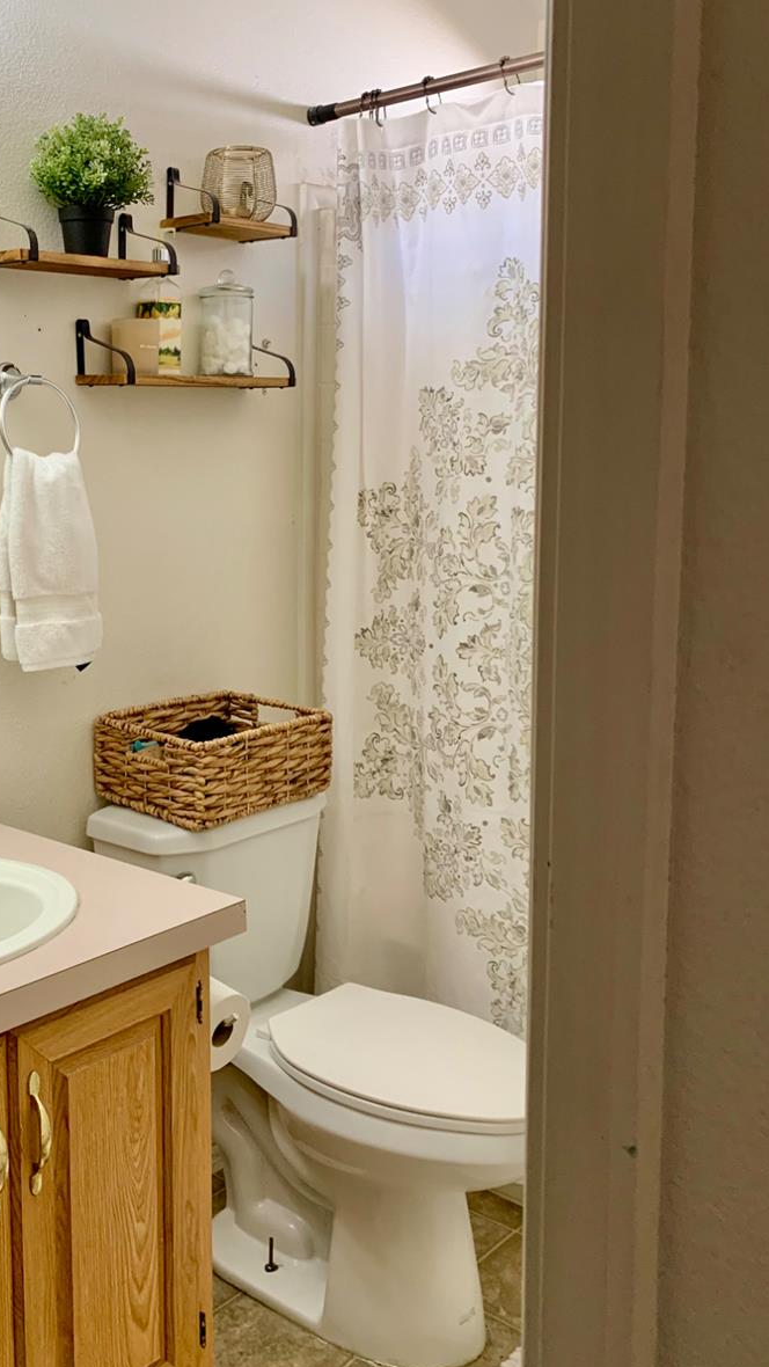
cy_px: 628
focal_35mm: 36
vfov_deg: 55.2
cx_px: 134
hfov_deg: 31.8
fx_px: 1305
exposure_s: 1/60
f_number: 1.8
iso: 80
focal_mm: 4.25
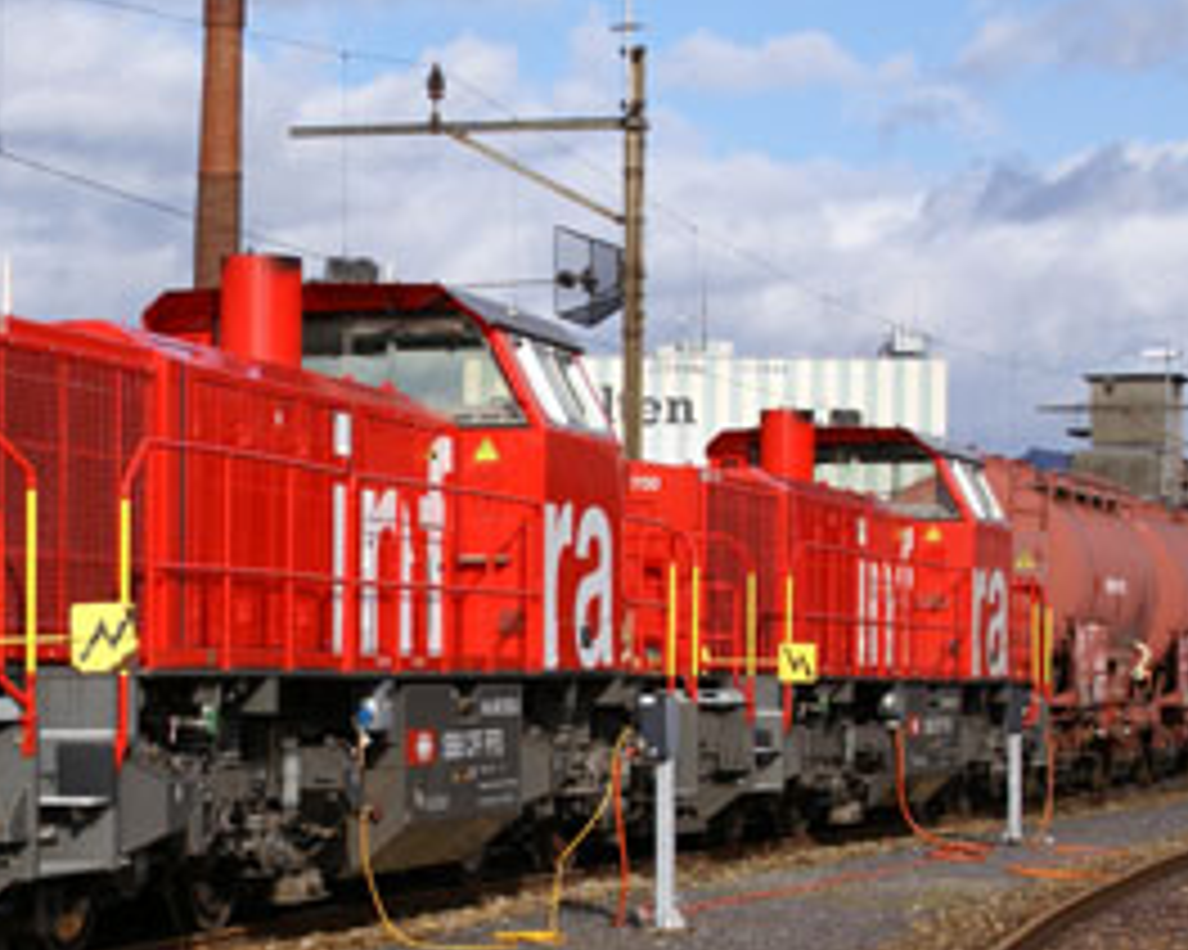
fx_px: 4223
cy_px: 563
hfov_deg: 15.9
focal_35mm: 120
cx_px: 308
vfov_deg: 12.8
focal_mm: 35
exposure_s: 1/400
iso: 100
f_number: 7.1
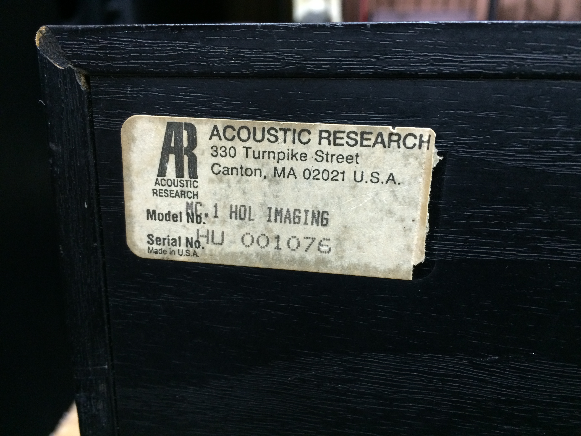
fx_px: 487
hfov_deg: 61.7
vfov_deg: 48.2
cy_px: 218
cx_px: 290
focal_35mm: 29
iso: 250
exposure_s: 1/33
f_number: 2.2
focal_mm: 4.15
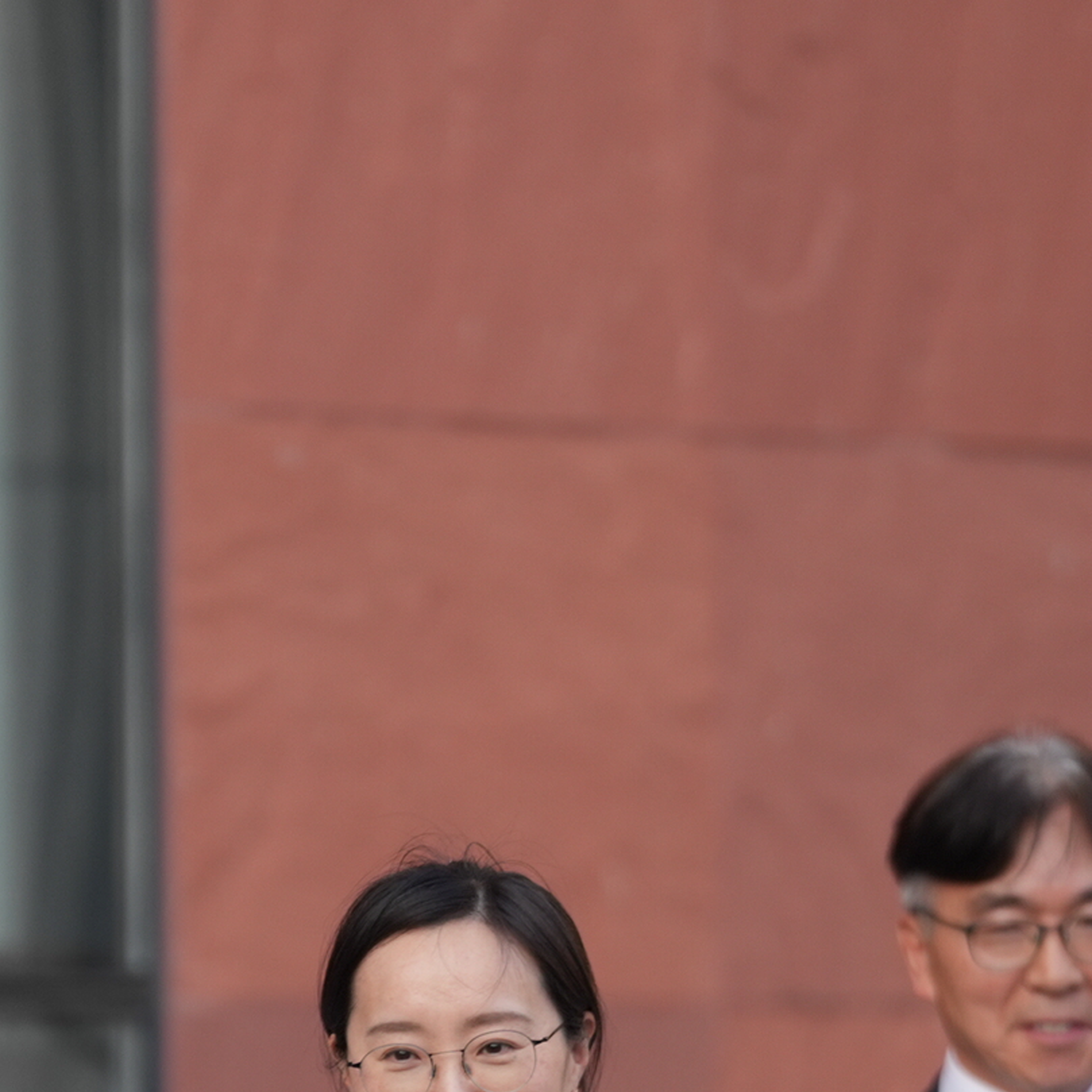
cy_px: 1222
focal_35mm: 736
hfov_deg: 2.4
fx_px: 26268
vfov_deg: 2.4
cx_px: 335
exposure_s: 1/640
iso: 250
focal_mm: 200
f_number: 2.8
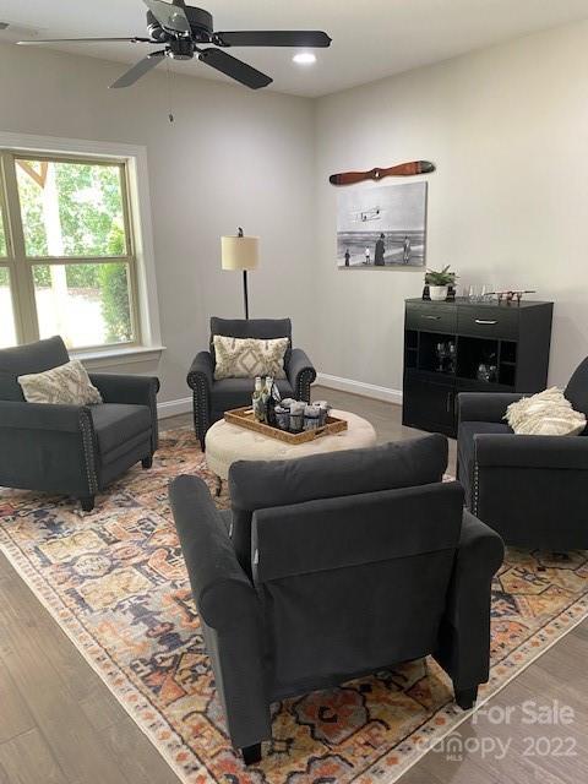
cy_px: 392
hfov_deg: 53.1
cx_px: 294
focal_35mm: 26
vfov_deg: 67.3
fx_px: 589
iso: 250
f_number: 1.8
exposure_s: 1/60
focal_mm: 4.25
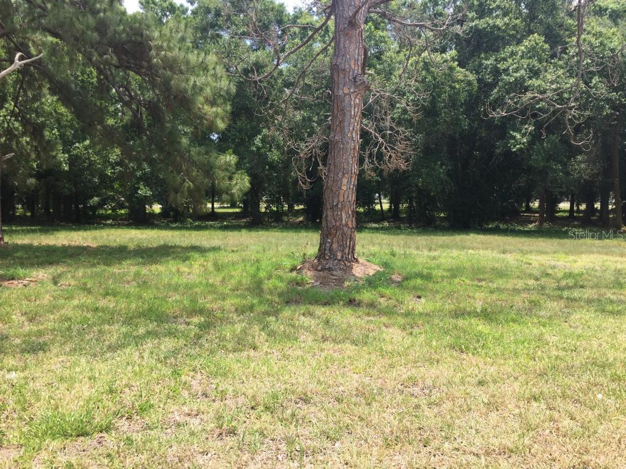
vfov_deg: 48.2
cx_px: 313
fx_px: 524
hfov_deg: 61.7
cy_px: 234
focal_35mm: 29
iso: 32
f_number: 2.2
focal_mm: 4.15
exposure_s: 1/807
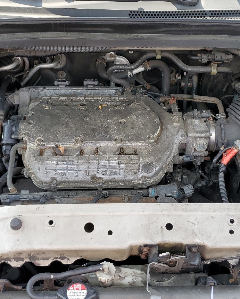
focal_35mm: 47
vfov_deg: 39.2
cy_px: 107
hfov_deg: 32.1
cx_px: 134
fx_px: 417
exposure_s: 1/526
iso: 50
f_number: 1.5
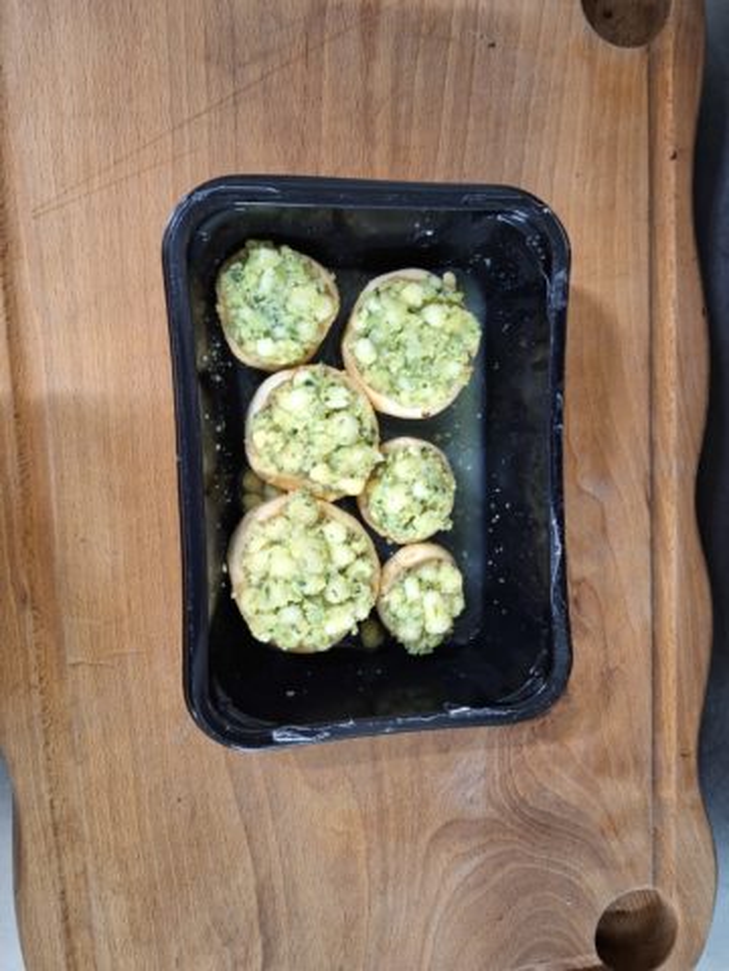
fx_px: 646
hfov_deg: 58.9
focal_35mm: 23
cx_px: 364
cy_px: 486
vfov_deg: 73.9
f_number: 1.8
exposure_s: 1/25
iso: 320
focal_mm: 5.54
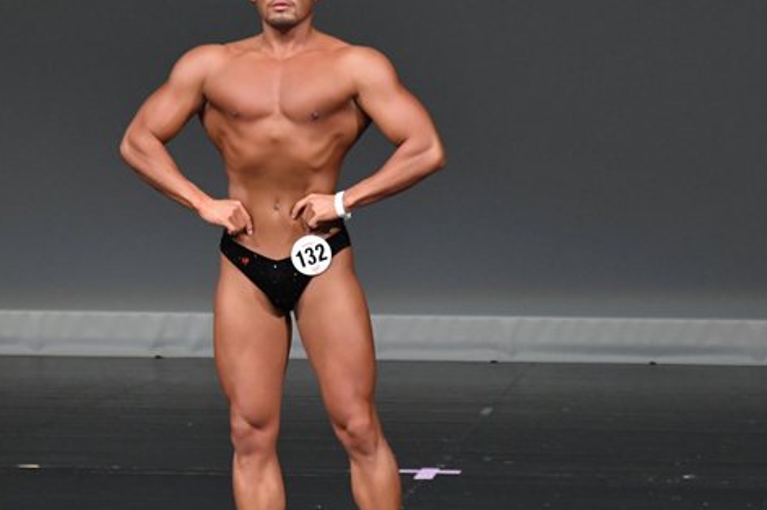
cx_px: 337
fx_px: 12071
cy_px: 258
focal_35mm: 567
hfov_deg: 3.6
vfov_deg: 2.4
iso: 4000
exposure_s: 1/400
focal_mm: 230
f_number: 5.6
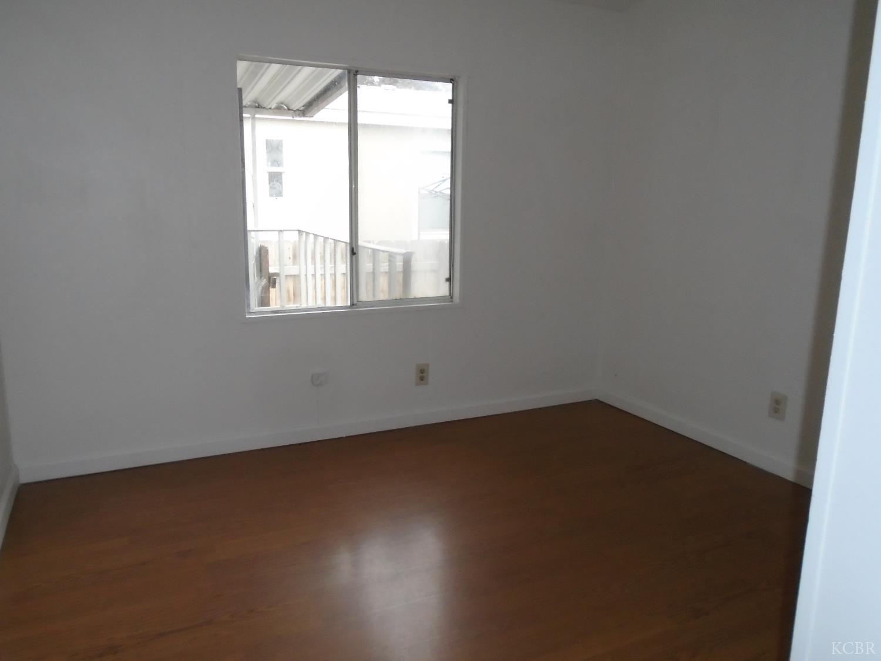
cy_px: 330
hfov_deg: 67.3
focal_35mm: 26
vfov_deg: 53.1
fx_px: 662
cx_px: 440
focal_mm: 4.6
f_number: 3.2
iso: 320
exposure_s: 1/30
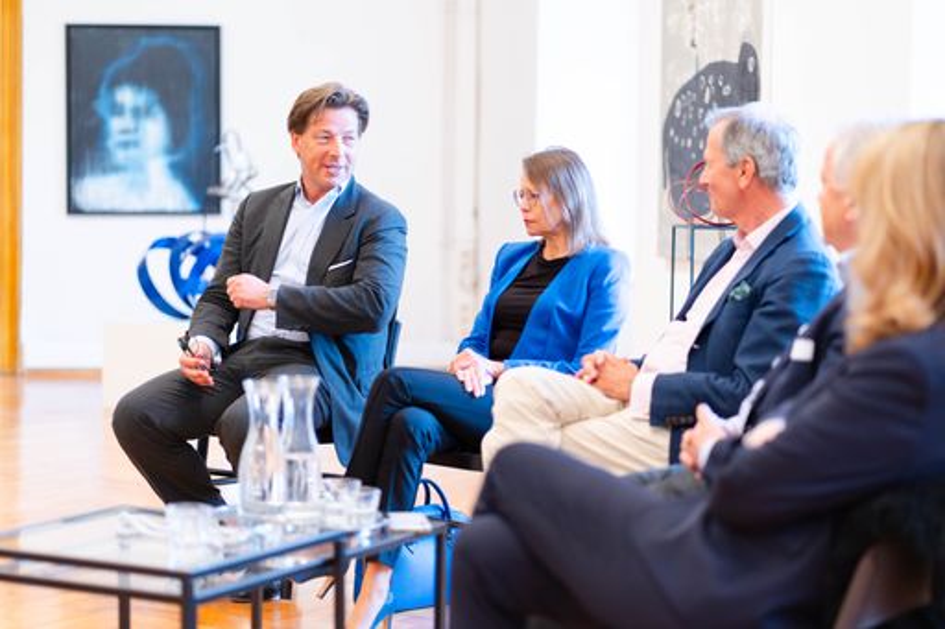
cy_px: 314
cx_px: 472
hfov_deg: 23.9
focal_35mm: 85
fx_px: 2230
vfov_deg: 16.1
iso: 200
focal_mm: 85
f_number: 1.8
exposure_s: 1/160
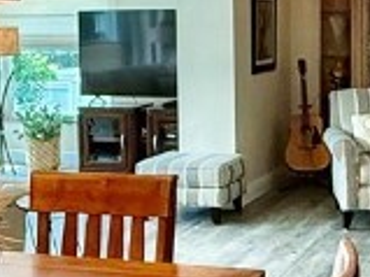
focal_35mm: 90
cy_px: 102
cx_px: 233
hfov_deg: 21.7
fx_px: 961
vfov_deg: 16.4
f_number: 2.2
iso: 160
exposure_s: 1/120
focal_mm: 2.22
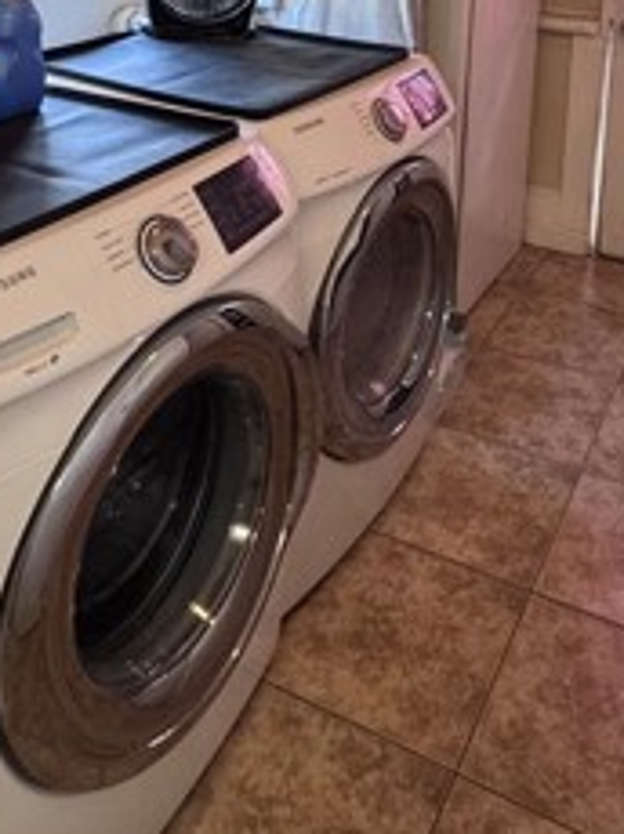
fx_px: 939
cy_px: -18
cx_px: 414
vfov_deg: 41.1
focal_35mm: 39
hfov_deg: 36.4
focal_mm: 2.22
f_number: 2.2
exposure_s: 1/60
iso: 320
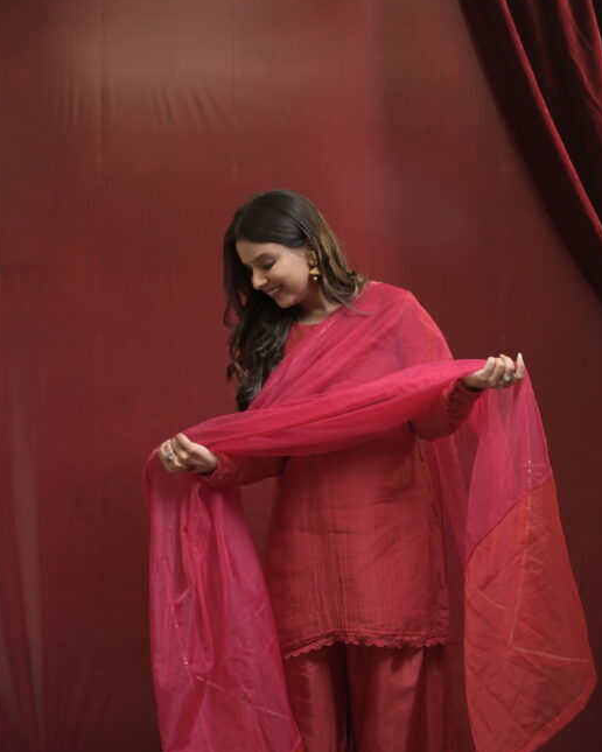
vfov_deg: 29.9
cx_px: 323
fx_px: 1403
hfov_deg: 24.2
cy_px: 455
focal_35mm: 63
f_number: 2.8
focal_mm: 48
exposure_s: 1/320
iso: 800
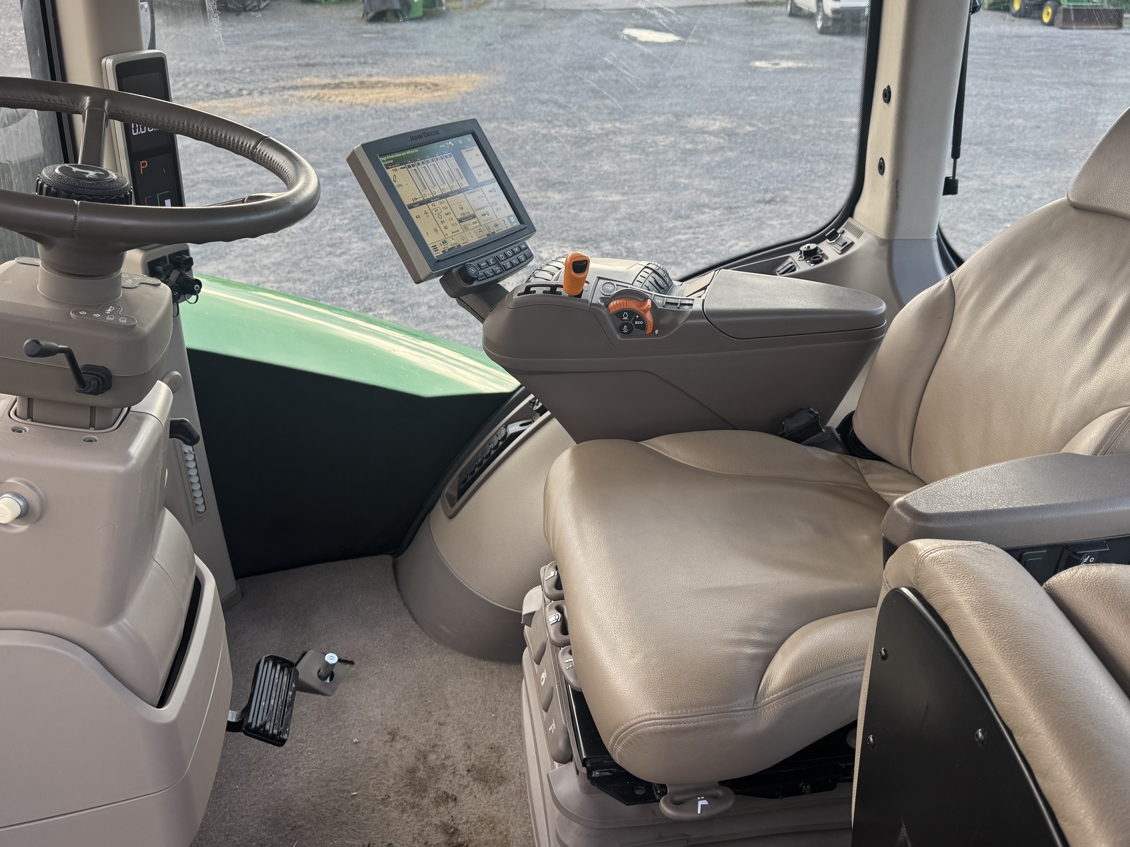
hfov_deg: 58.3
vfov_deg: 45.4
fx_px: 1012
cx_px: 576
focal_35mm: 31
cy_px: 386
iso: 64
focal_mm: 6.76
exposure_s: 1/249
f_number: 1.78
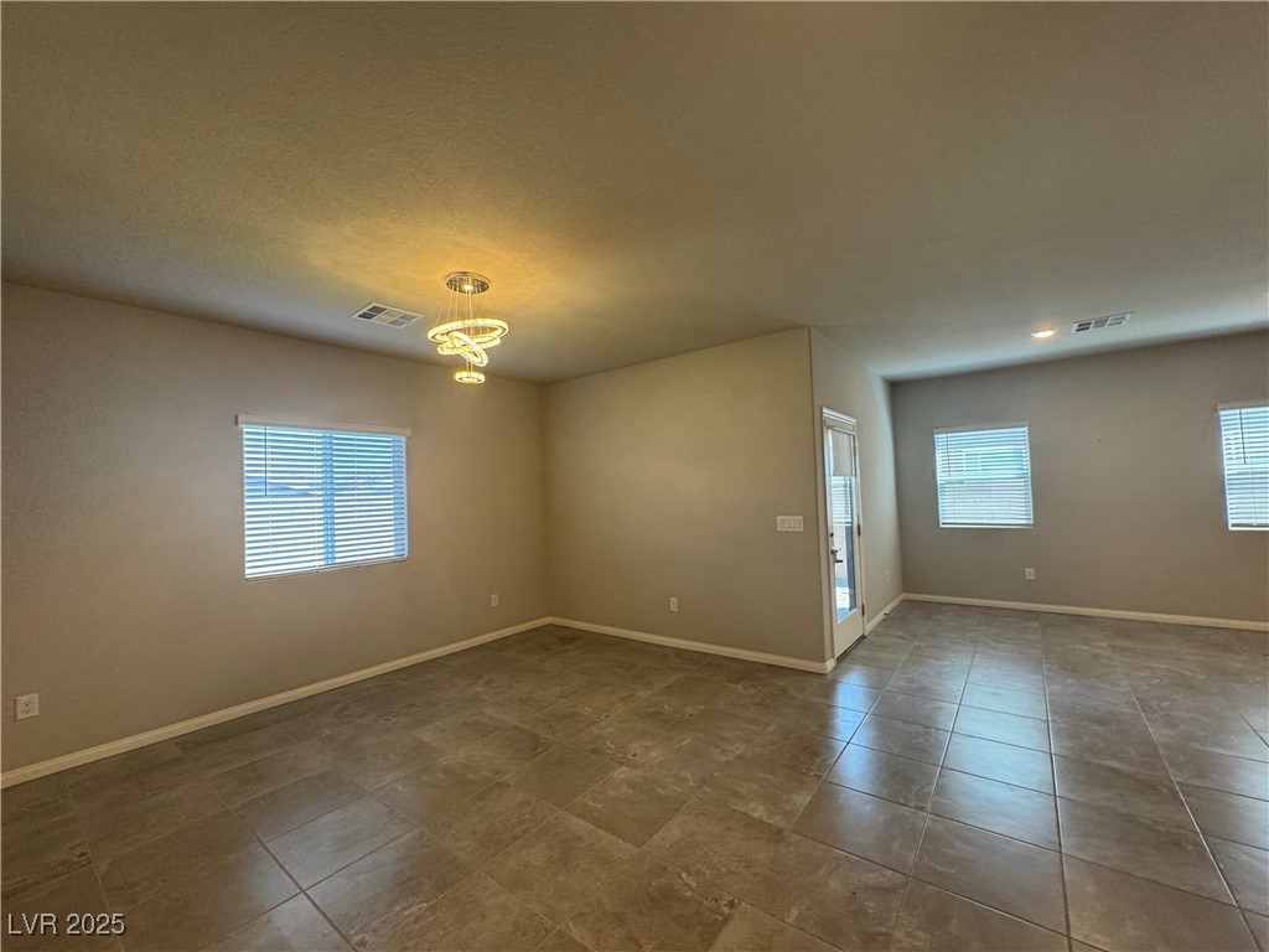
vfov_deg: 85.7
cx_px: 634
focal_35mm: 14
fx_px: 513
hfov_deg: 102.1
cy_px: 476
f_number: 2.2
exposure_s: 1/120
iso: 200
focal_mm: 2.22
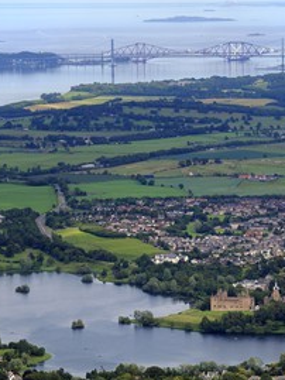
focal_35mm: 255
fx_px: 2797
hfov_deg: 5.8
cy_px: 189
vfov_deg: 7.8
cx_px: 185
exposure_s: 1/800
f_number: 10
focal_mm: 170
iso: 400
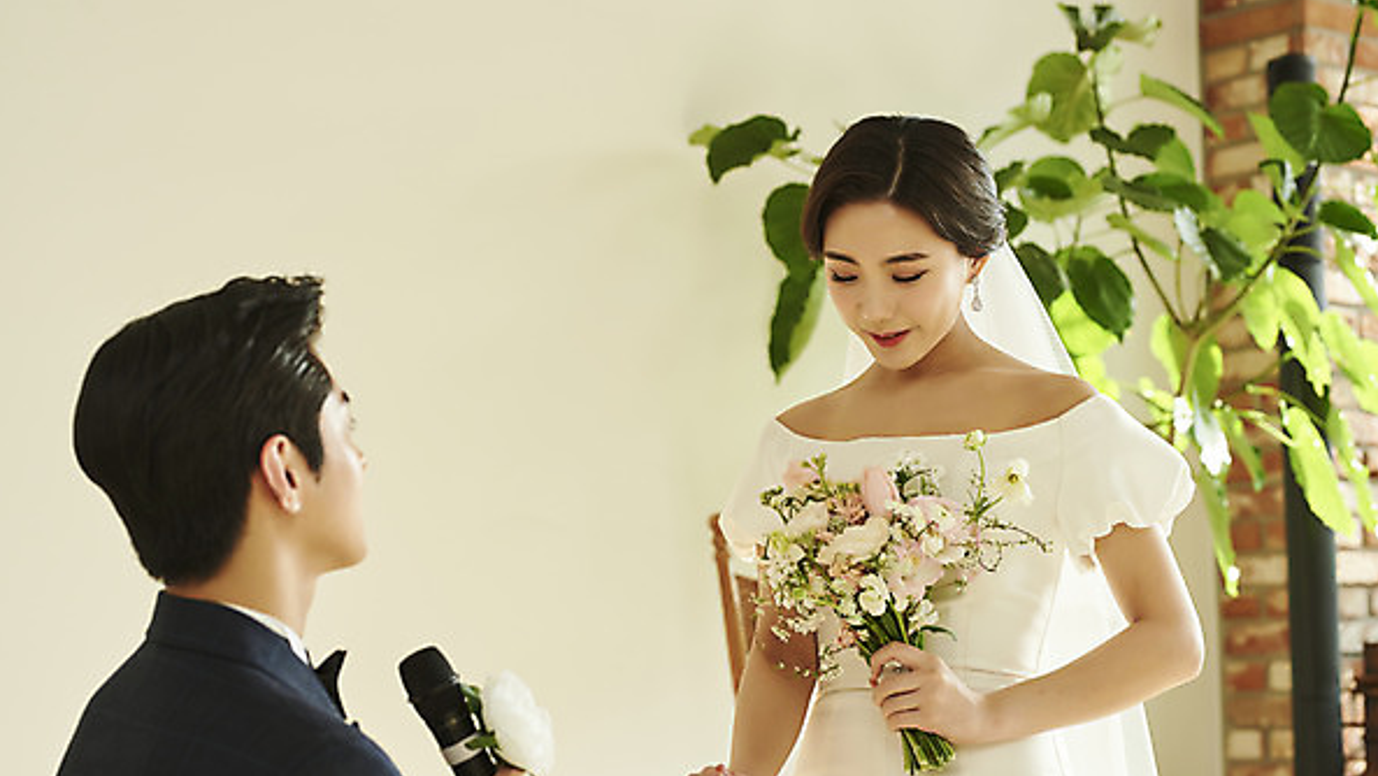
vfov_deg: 13.5
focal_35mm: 90
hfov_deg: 23.7
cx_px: 687
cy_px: 427
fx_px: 3290
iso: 250
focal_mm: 85
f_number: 4
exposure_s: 1/125
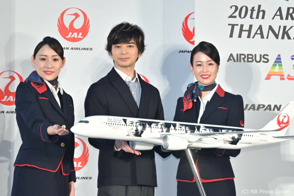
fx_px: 2205
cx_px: 147
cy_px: 98
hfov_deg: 7.6
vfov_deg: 5.1
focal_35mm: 270
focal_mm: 180
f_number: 5.6
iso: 800
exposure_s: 1/200
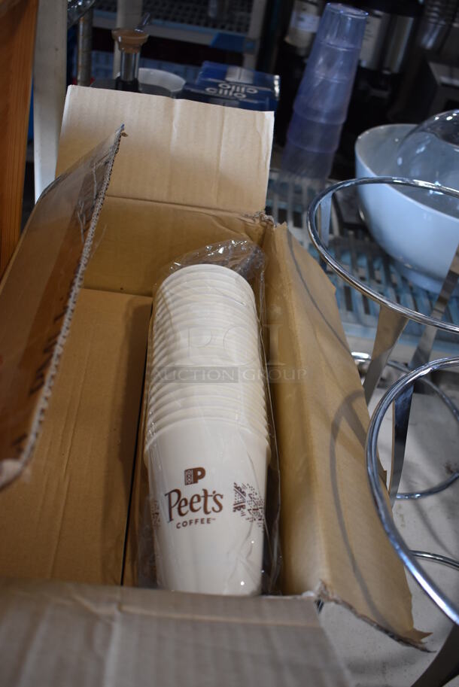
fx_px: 659
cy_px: 344
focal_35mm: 34
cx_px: 230
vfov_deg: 55.1
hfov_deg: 38.4
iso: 800
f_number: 3.8
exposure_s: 1/125
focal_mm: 23
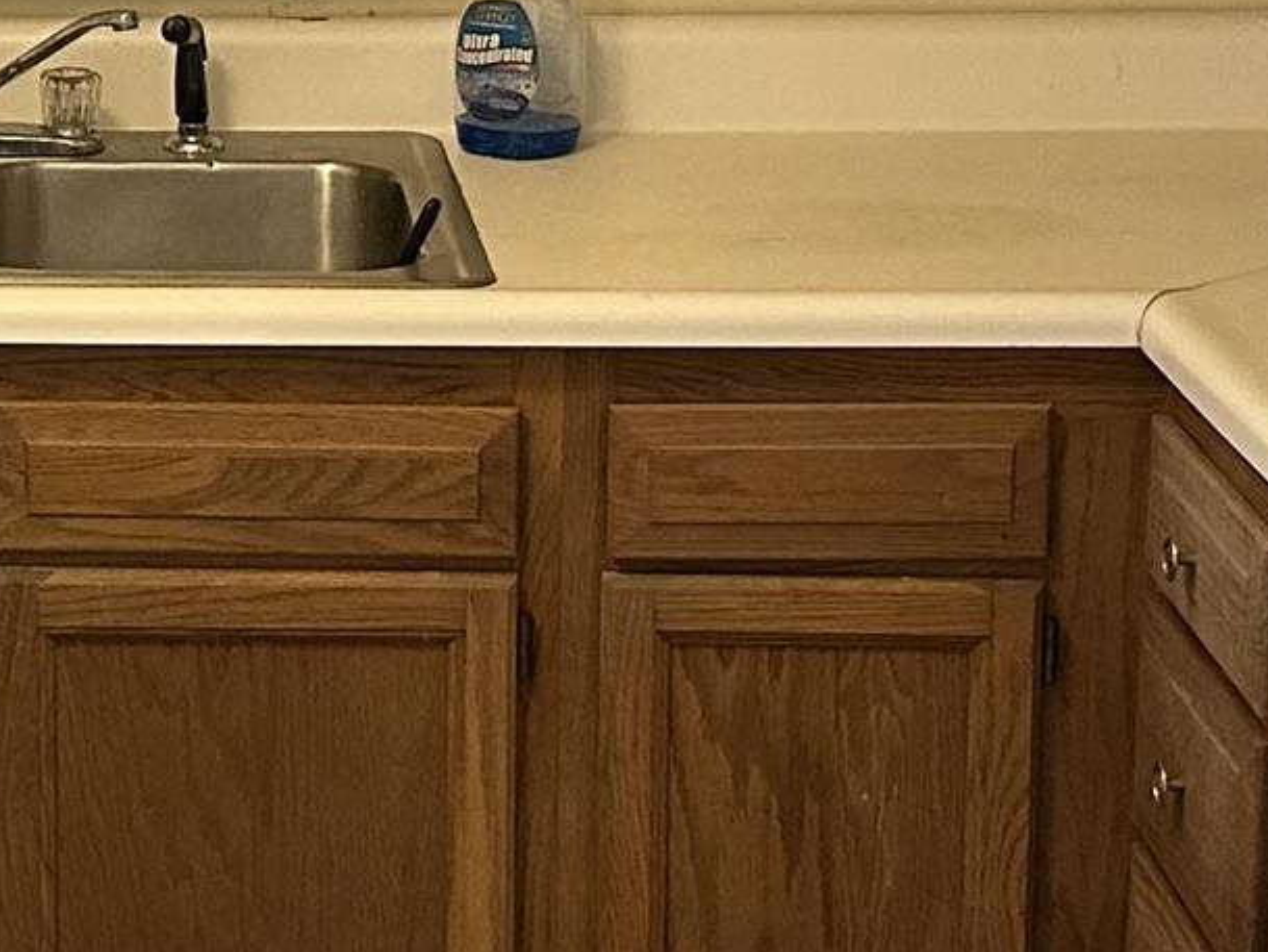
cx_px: -67
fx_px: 4433
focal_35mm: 121
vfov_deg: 12.1
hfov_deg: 15.9
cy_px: 6
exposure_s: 1/60
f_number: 1.78
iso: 500
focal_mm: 6.86
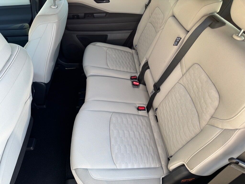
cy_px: 92
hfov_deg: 71.6
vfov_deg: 56.8
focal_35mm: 24
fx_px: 170
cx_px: 122
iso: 100
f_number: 1.78
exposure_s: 1/163
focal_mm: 6.76
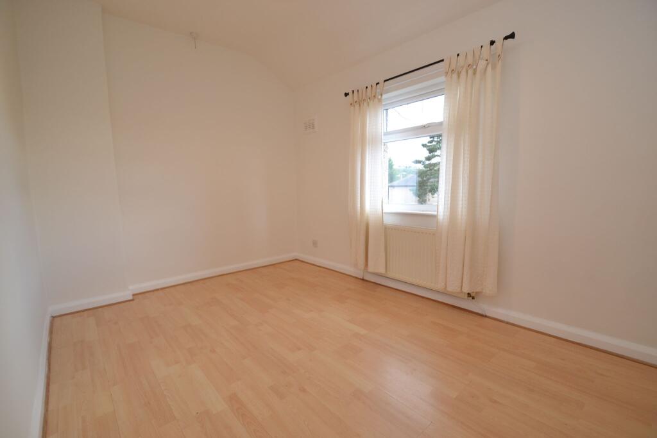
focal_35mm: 15
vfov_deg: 77.3
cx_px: 328
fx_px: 274
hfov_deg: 100.4
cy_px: 219
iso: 400
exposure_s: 1/80
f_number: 4.5
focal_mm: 10
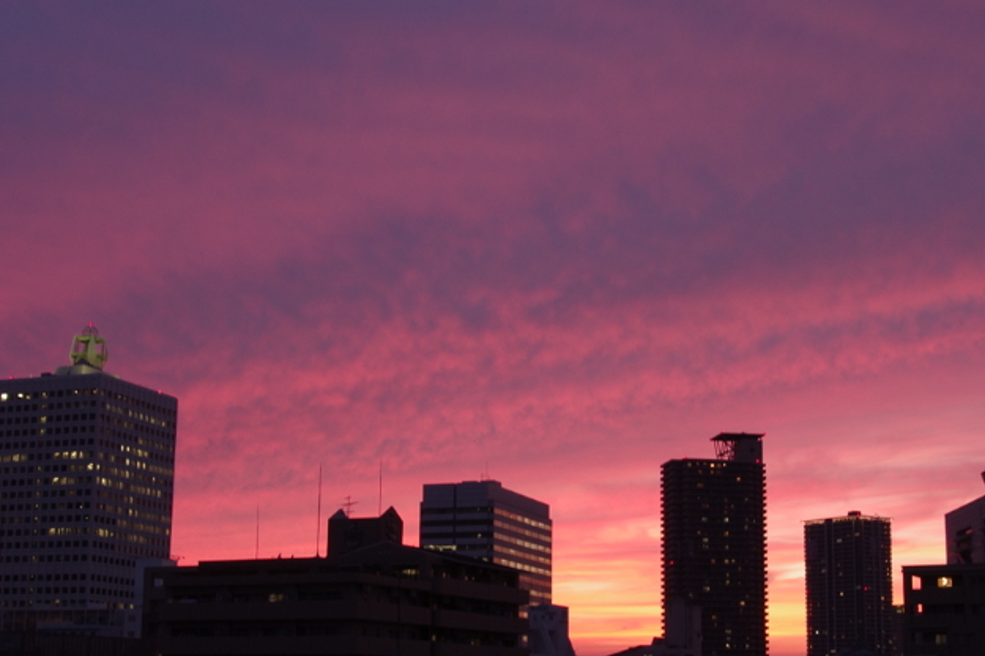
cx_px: 545
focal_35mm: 59
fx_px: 1613
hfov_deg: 33.9
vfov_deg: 23.0
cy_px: 323
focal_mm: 24
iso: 100
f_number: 14
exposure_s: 1.6
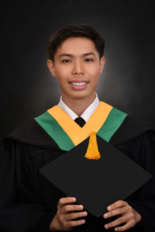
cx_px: 78
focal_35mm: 127
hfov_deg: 10.8
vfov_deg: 16.1
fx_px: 820
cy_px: 116
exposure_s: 1/125
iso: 160
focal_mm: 85
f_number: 11
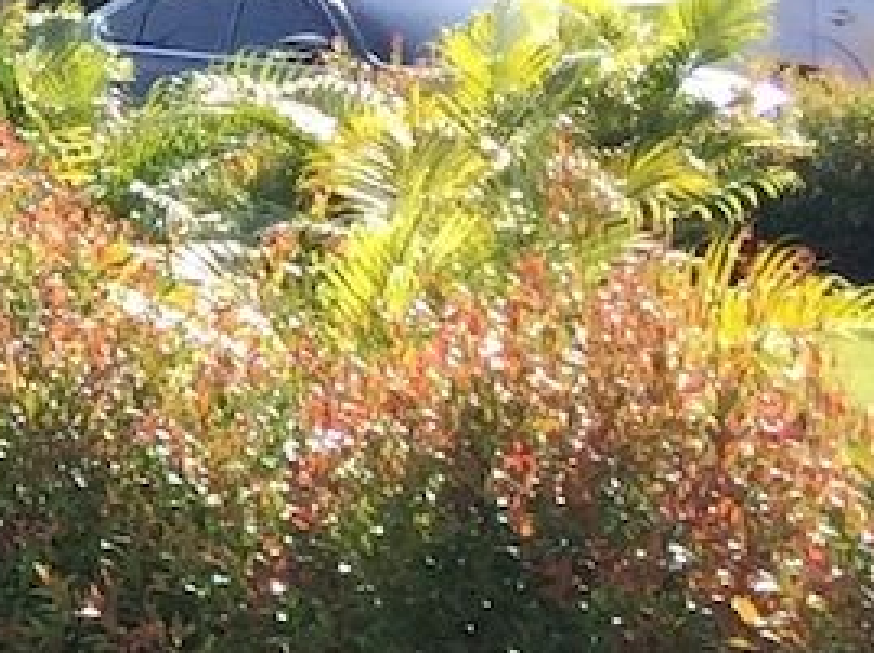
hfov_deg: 8.0
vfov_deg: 6.9
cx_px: -1690
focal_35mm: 216
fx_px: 5446
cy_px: 110
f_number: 2.2
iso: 32
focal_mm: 4.15
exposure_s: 1/1244
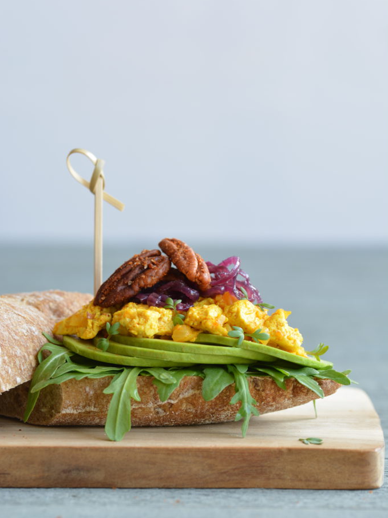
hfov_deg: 8.7
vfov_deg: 11.5
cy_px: 230
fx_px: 2564
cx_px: 194
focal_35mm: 172
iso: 200
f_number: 8
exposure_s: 1/30
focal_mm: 105
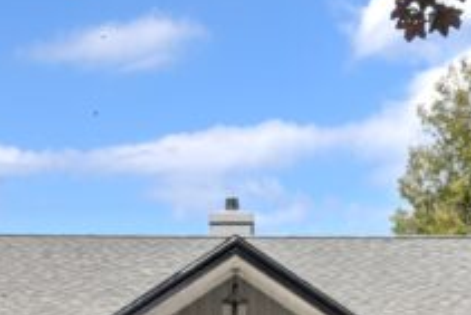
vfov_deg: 13.0
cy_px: 400
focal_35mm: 102
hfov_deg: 20.0
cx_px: 172
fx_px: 1335
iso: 53
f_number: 1.8
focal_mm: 4.44
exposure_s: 1/1799
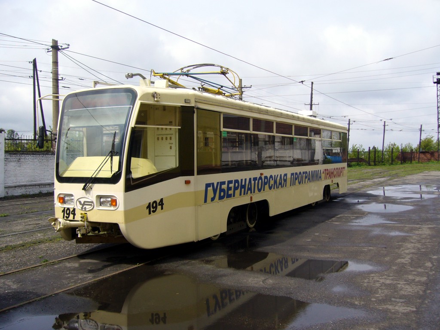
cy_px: 165
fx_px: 445
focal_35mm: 35
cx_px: 220
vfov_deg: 40.7
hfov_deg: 52.6
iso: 80
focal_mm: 5.8
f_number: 5.6
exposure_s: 1/320
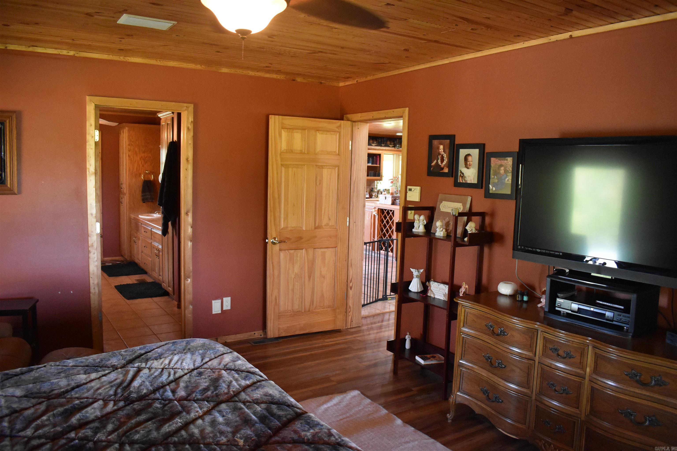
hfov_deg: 67.4
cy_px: 226
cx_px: 338
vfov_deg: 47.9
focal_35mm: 27
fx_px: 508
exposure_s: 1/125
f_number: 3.5
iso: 3600
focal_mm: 18
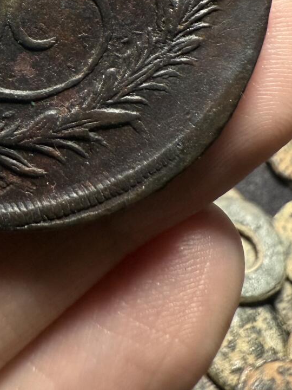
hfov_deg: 23.1
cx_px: -18
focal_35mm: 60
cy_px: -41
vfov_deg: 29.1
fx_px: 675
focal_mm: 2.22
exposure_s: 1/99
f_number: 2.2
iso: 200
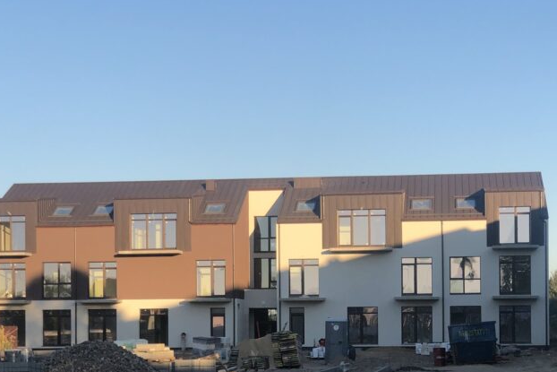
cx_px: 278
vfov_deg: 15.2
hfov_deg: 22.9
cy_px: 314
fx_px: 1377
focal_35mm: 89
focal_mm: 6
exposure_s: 1/489
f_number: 2.4
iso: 16
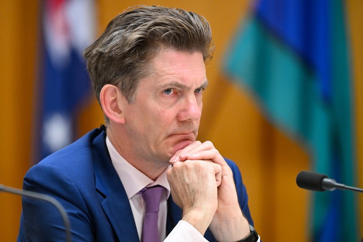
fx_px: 2722
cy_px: 121
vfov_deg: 5.1
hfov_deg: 7.6
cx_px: 182
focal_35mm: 270
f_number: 4
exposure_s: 1/250
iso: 4000
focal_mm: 270
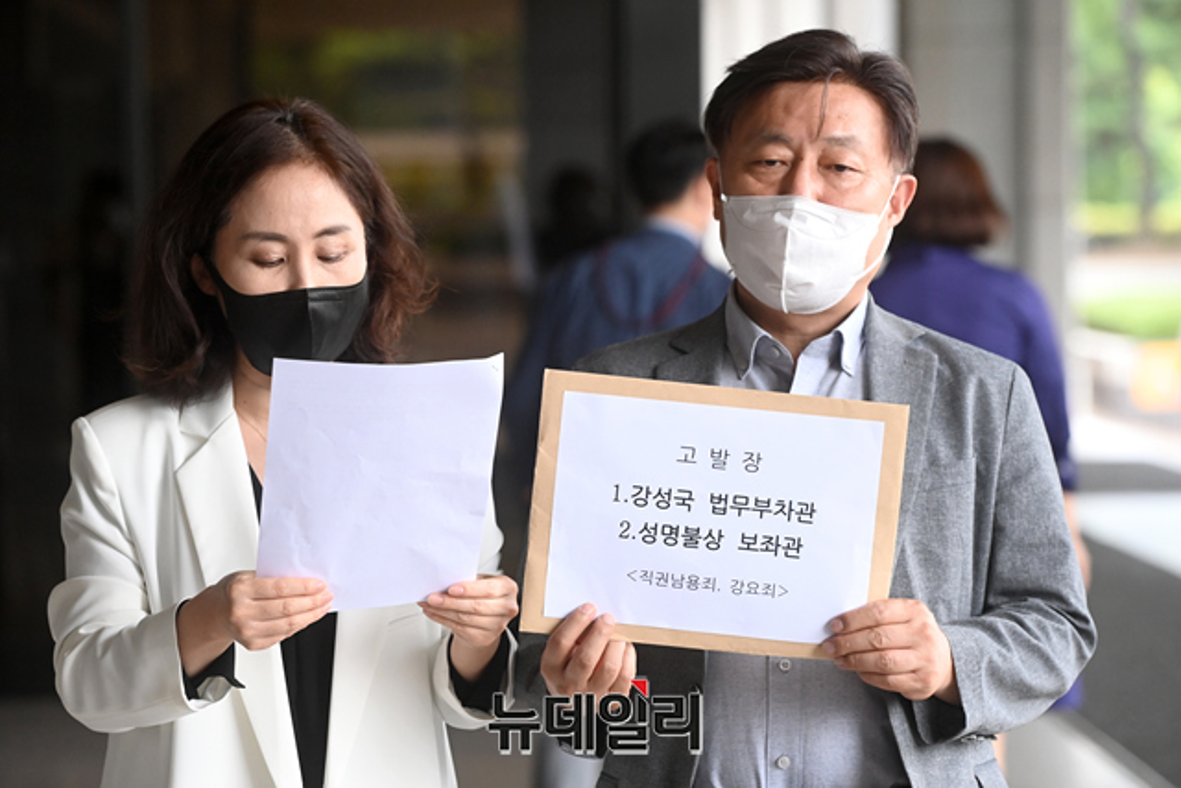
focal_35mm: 165
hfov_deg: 12.4
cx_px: 590
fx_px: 5414
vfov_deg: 8.3
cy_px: 394
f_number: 6.3
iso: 2500
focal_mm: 165
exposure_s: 1/400
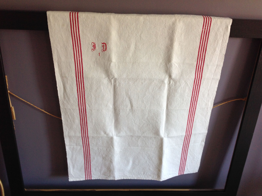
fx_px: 265
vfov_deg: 40.6
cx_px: 131
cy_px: 98
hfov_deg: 52.7
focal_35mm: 35
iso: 80
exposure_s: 1/15
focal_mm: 4.28
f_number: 2.4
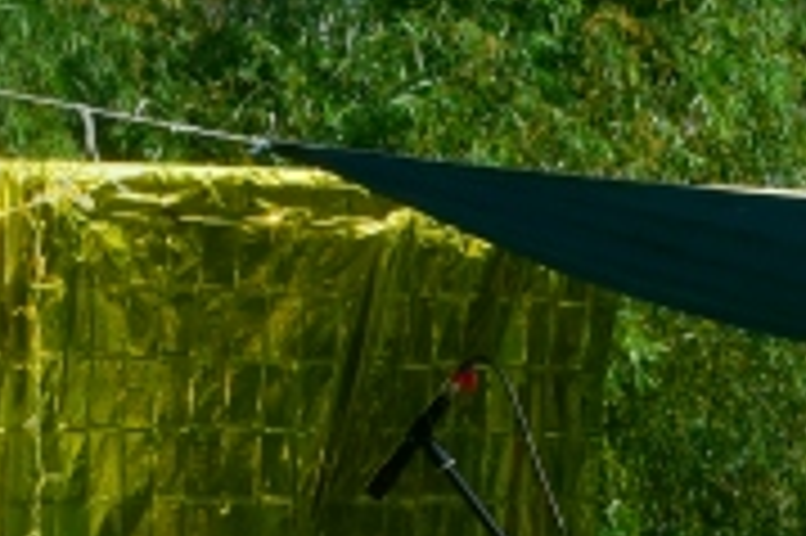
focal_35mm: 209
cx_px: 955
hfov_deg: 9.7
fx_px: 4675
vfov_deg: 6.4
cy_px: 986
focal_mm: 26
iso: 400
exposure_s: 1/400
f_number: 11
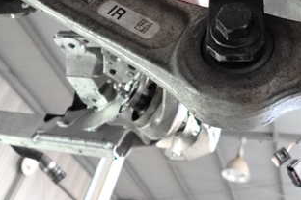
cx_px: 192
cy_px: 65
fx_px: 418
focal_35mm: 50
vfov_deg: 26.8
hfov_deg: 39.3
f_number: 2
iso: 1600
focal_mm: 4.5
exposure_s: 1/125
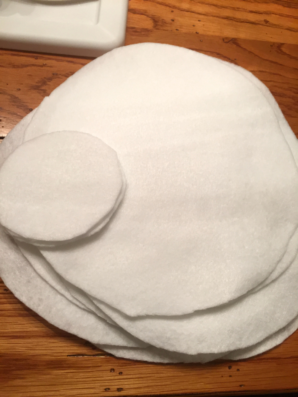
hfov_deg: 48.2
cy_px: 198
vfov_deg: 61.7
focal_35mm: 29
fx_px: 333
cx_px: 149
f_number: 2.2
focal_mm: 4.15
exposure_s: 1/30
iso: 64
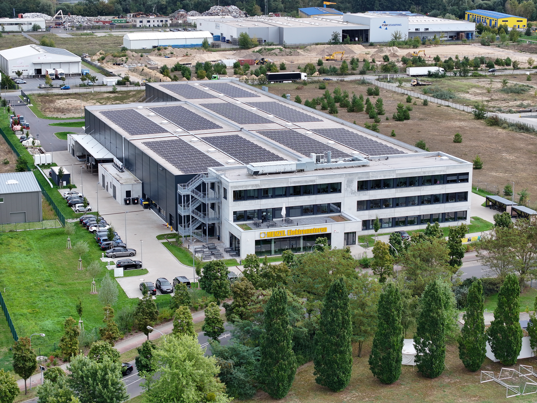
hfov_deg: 27.8
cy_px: 202
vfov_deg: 21.0
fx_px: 1086
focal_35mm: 70
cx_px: 268
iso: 100
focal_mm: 19.35
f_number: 2.8
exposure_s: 1/50
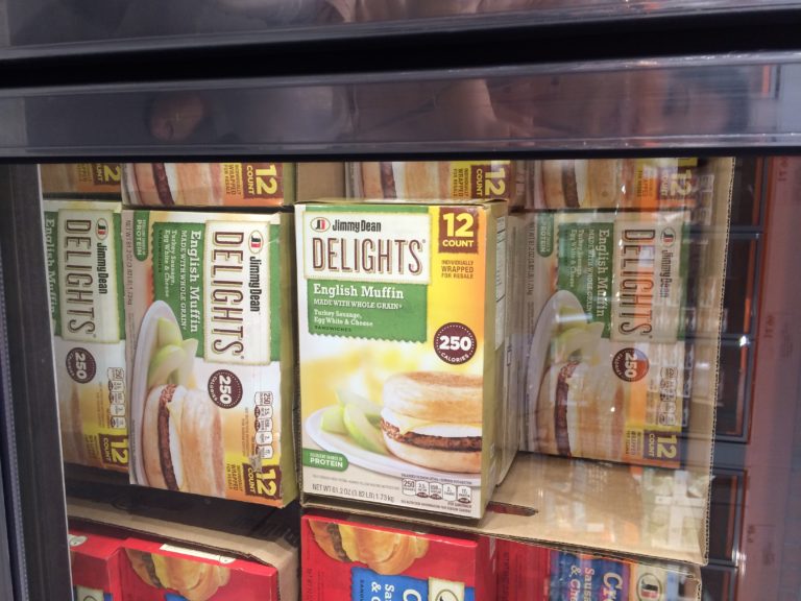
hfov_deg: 61.7
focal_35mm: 29
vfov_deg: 48.2
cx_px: 400
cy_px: 300
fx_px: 671
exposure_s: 1/30
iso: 64
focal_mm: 4.15
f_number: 2.2
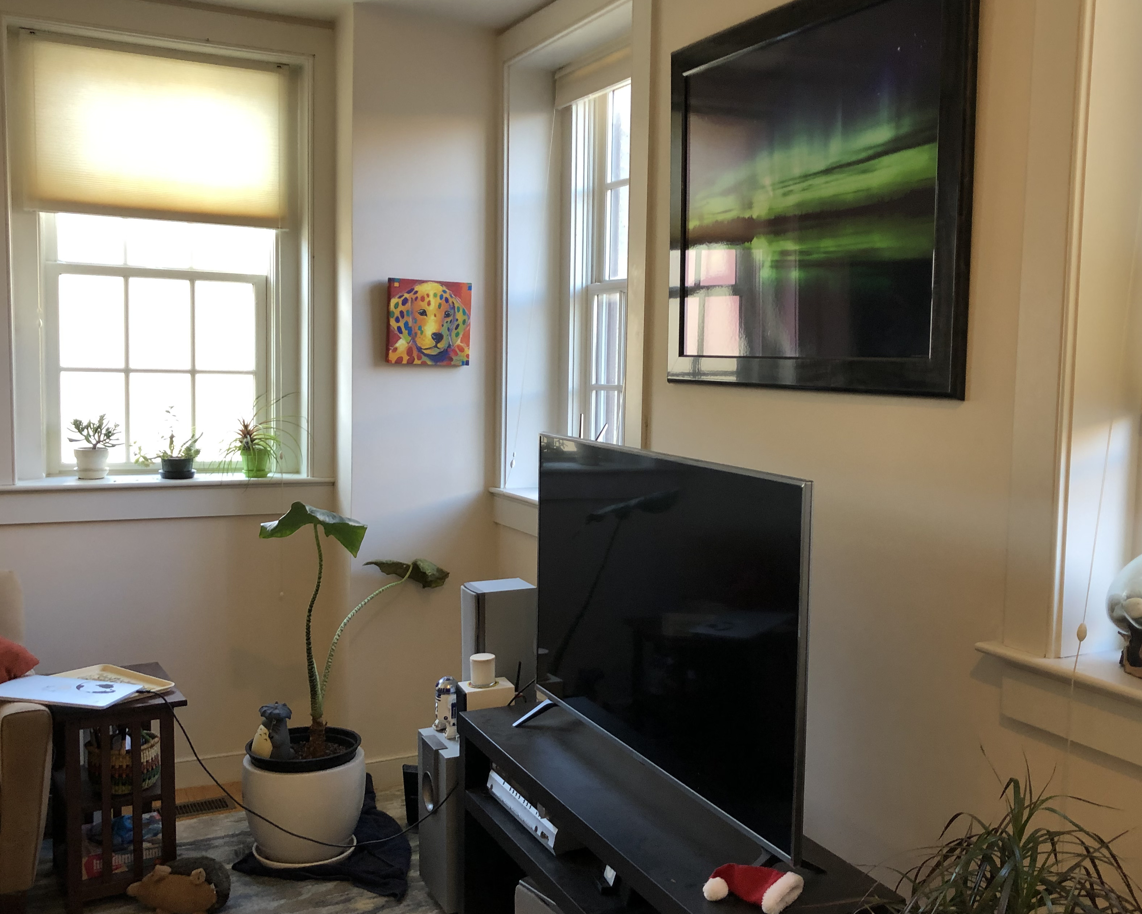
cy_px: 482
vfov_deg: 42.2
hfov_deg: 51.4
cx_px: 632
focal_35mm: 35
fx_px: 1183
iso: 40
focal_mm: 3.99
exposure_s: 1/17
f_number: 1.8
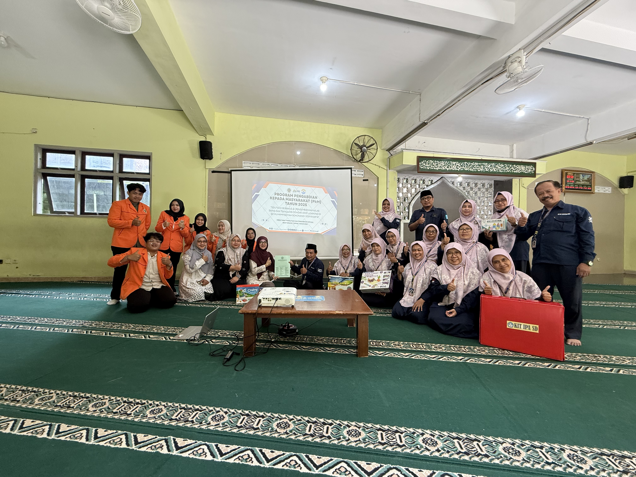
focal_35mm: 14
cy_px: 238
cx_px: 318
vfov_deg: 85.7
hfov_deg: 102.1
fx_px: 257
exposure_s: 1/99
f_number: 2.2
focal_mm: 2.22
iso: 200
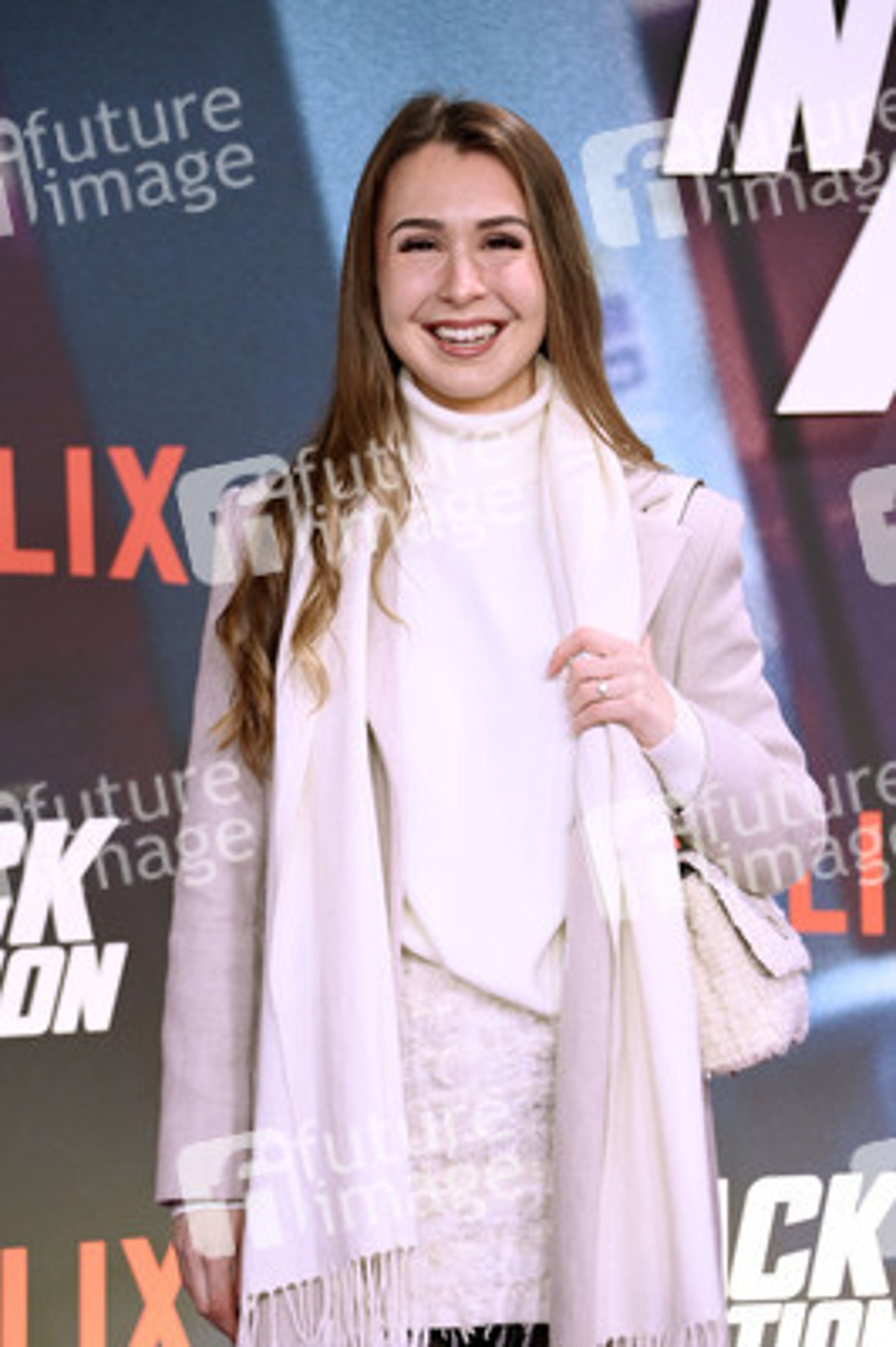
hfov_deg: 10.1
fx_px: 5048
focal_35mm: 135
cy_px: 674
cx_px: 448
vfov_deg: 15.2
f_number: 5.6
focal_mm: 135
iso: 2500
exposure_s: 1/250
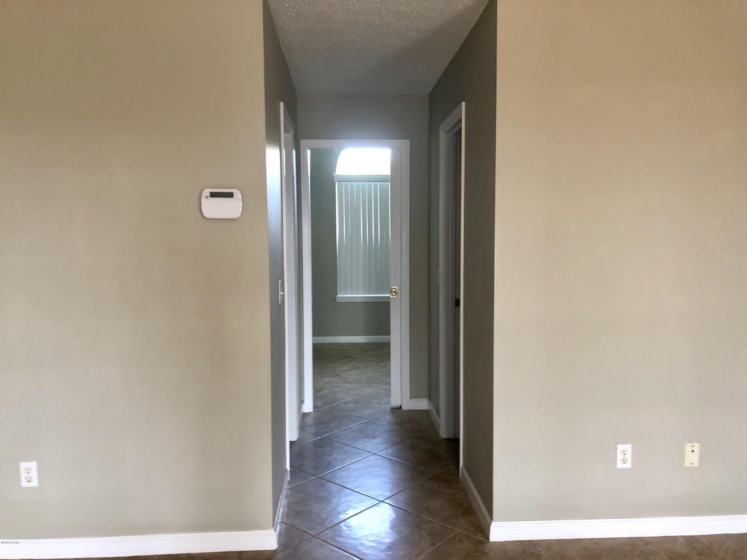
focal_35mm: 28
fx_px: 604
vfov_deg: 49.7
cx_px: 374
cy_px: 280
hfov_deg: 63.4
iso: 40
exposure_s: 1/17
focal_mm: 4
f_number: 1.8
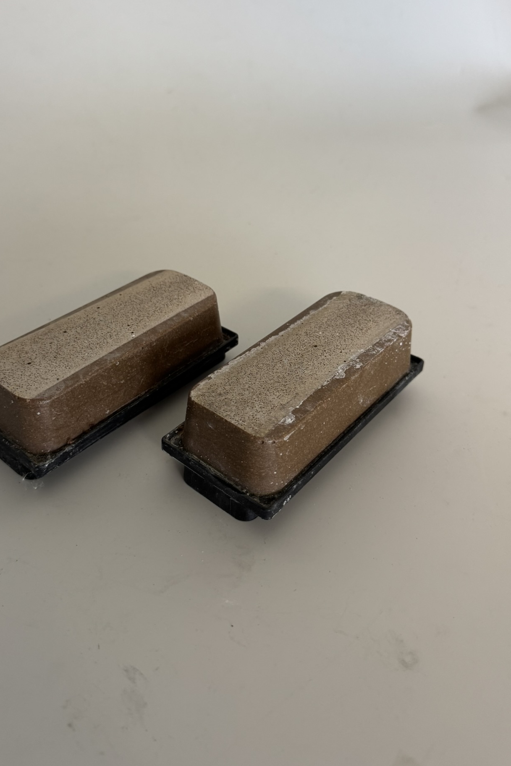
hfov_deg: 46.3
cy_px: 348
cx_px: 218
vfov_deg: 65.4
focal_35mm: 28
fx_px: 596
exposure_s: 1/50
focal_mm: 6.76
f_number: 1.78
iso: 160
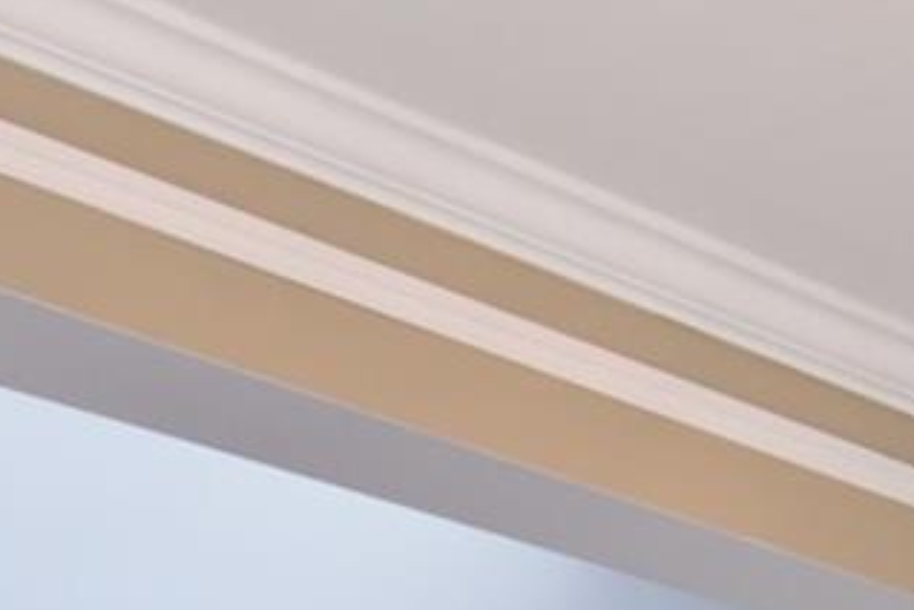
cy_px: 1480
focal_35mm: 106
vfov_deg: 10.9
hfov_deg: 17.7
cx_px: 1256
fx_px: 2697
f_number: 8
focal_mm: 11
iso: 640
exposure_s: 1/40
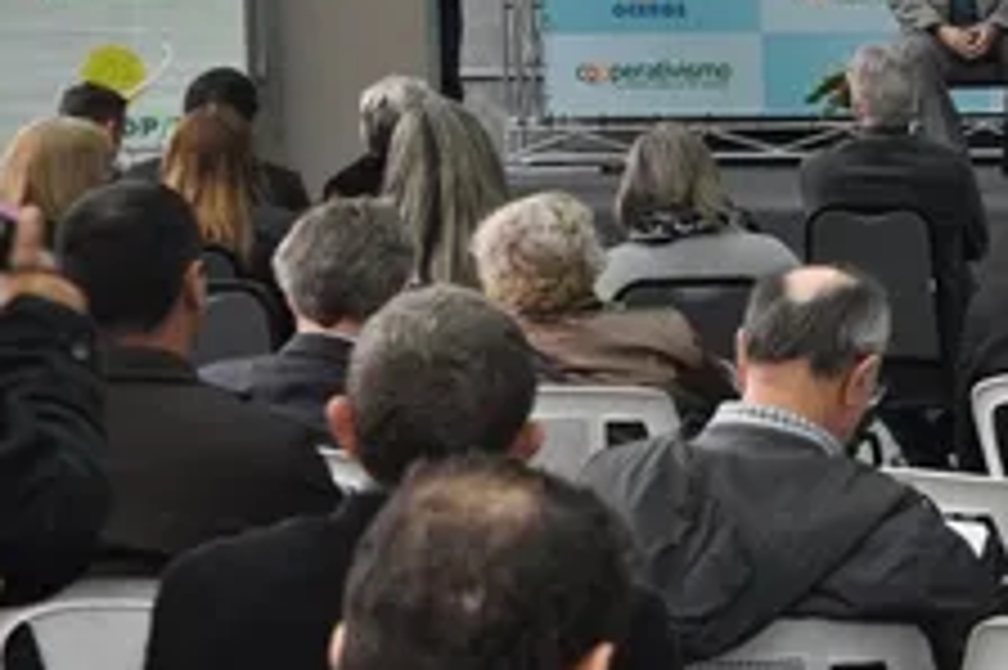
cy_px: 99
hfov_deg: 17.0
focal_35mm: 116
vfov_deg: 11.7
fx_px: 3246
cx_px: 1130
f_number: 4.2
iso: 400
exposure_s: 1/30
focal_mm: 32
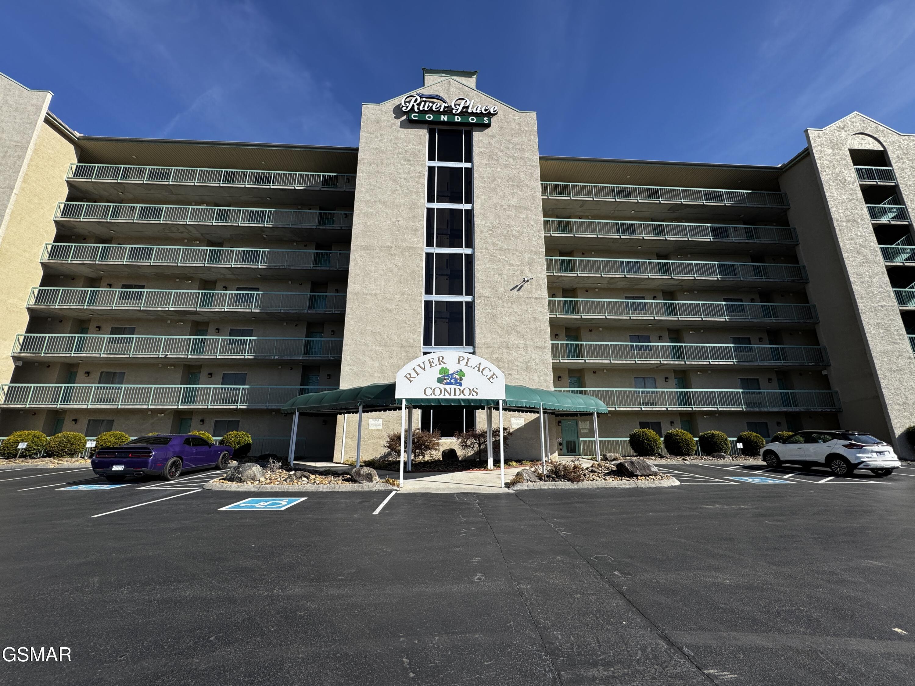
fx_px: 370
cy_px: 343
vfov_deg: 85.7
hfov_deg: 102.1
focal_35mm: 14
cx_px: 458
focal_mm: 2.22
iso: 50
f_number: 2.2
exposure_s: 1/1832
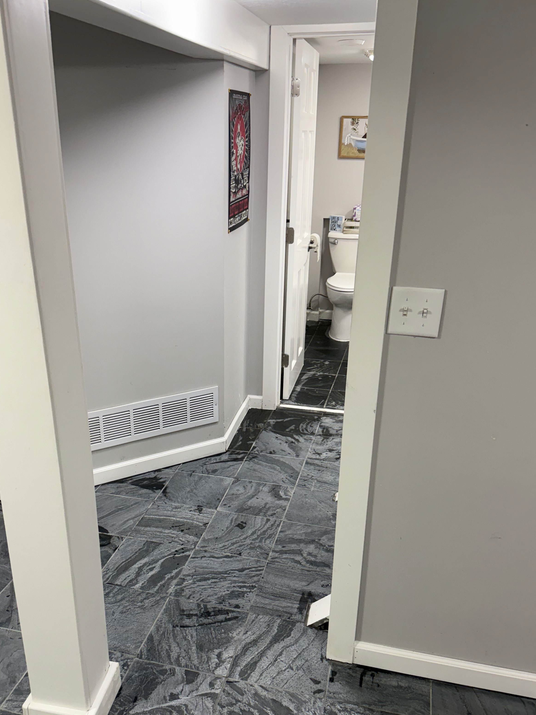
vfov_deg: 58.0
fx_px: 640
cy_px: 421
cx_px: 230
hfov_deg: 45.3
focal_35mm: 31
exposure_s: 1/120
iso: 200
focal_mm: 6.76
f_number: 1.78
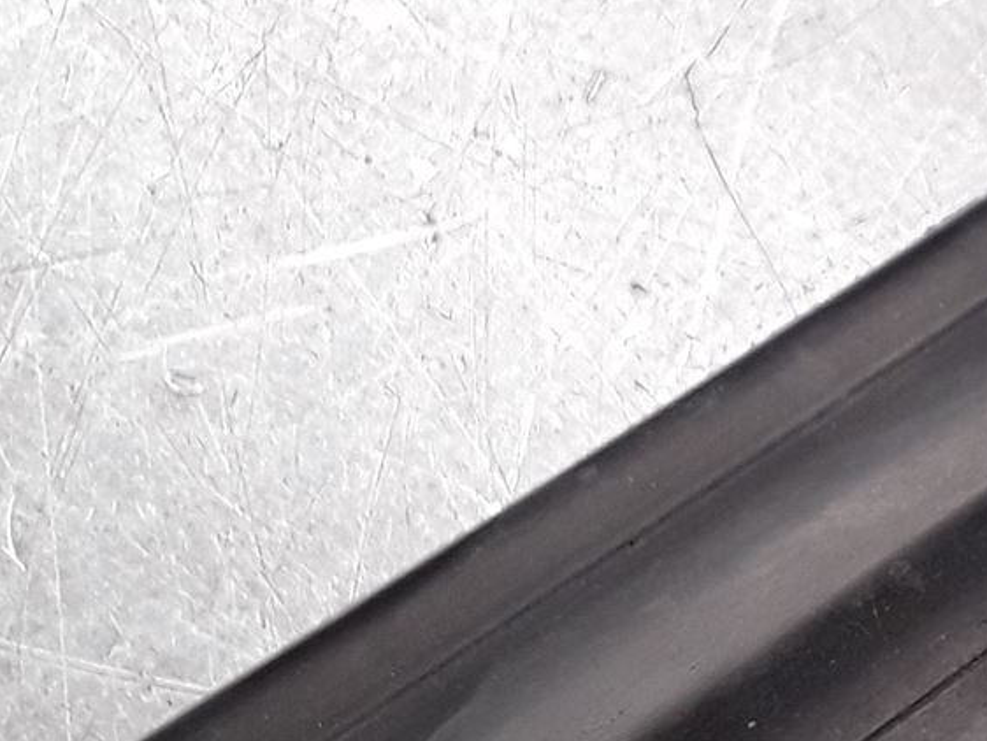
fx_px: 2910
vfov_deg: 14.5
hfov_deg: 18.1
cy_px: 351
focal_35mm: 102
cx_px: 1235
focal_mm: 2.91
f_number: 1.9
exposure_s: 1/50
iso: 40
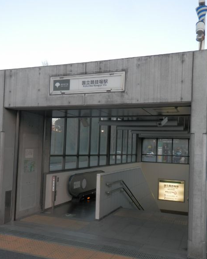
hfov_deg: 45.8
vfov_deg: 55.6
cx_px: 104
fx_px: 245
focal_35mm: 32
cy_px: 140
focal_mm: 5.5
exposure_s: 1/60
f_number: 3.3
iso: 80
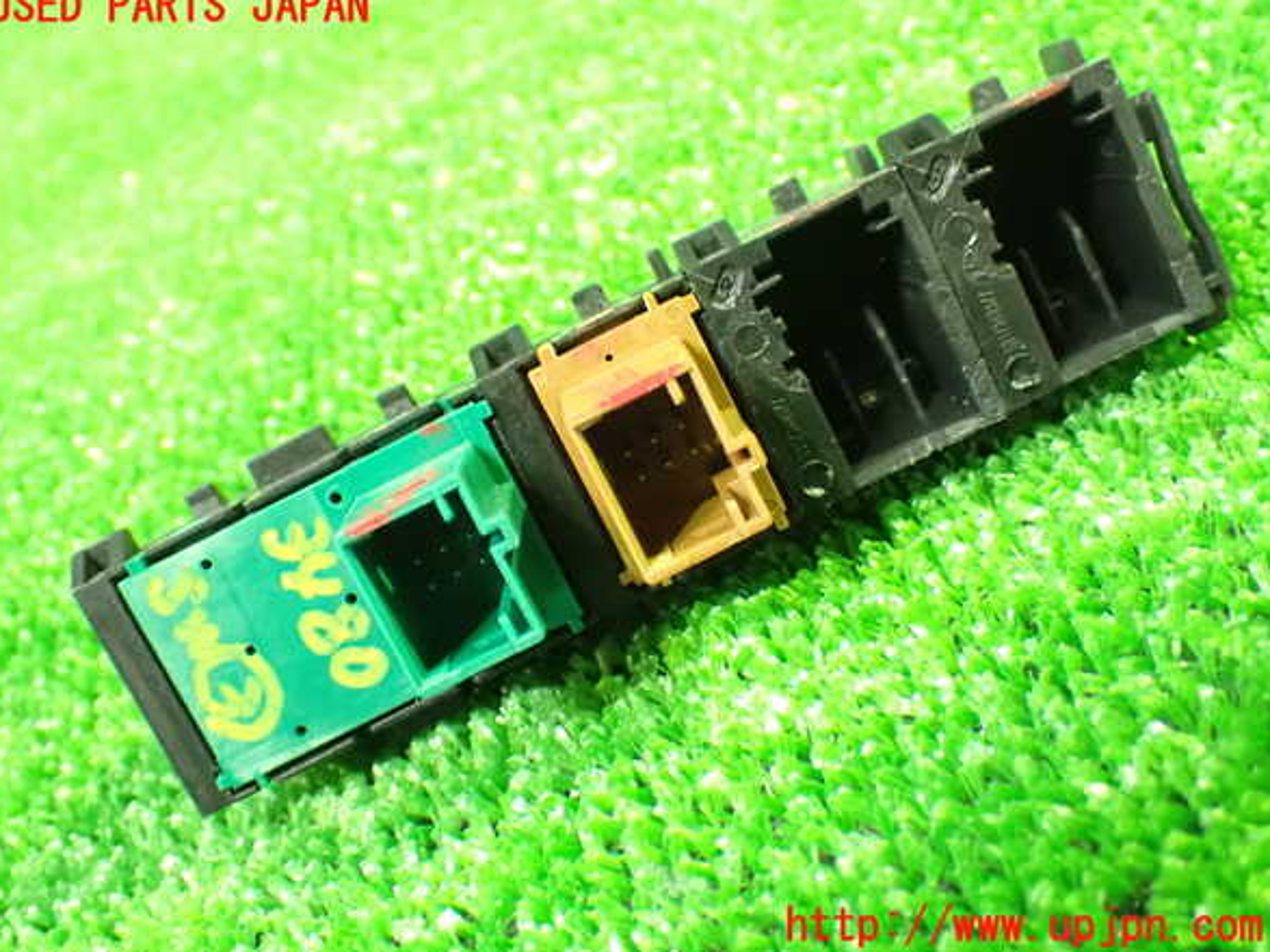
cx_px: 625
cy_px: 467
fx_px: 1651
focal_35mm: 45
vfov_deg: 32.2
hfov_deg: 42.1
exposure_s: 1/20
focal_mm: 7.84
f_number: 2.9
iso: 1600
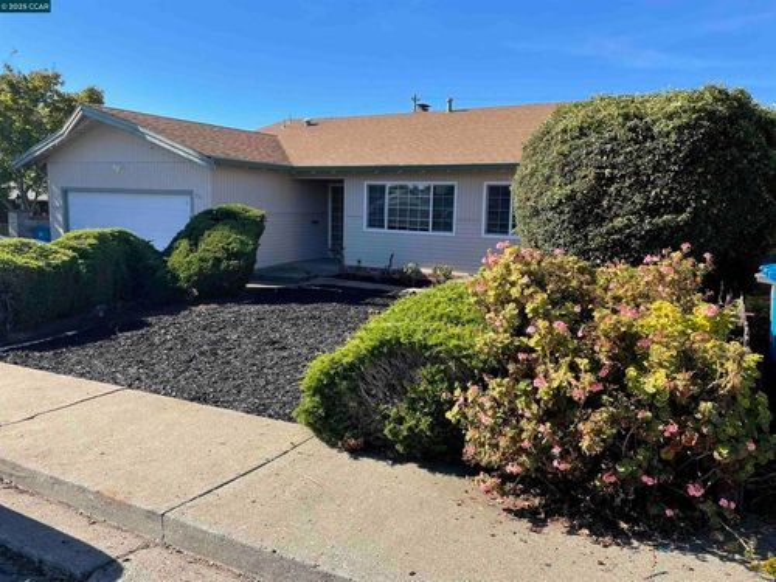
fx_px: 583
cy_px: 291
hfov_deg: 67.3
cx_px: 388
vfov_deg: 53.1
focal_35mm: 26
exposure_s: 1/1795
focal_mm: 4.2
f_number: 1.6
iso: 32
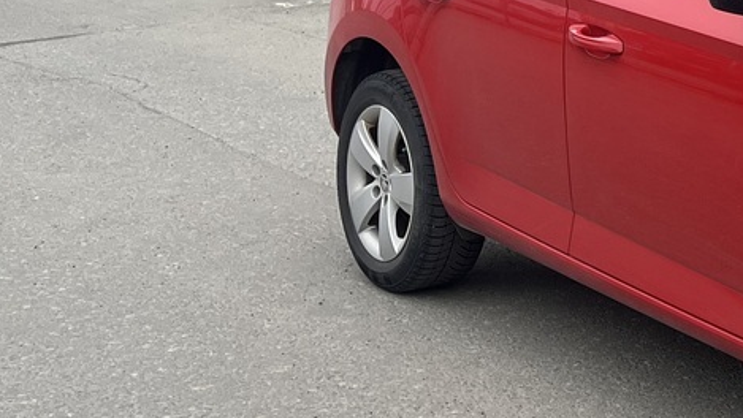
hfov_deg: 20.9
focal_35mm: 87
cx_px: 1103
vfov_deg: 13.5
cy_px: -104
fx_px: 1714
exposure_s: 1/676
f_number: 1.6
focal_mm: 5.1
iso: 50
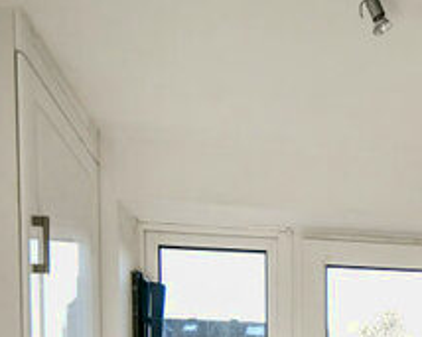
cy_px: 458
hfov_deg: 37.0
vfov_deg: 26.7
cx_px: 402
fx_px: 574
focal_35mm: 46
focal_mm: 10
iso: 2500
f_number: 5.6
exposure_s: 1/4000
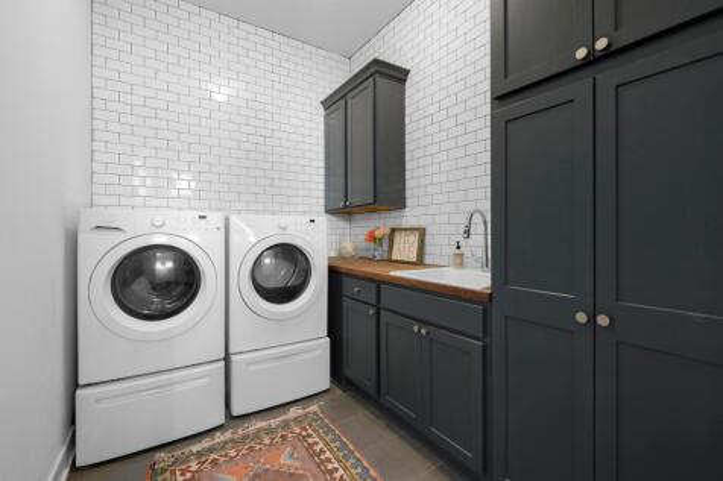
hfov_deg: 96.8
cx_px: 362
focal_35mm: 16
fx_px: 321
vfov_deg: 73.7
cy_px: 240
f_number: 9
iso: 640
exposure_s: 1.3
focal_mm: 16
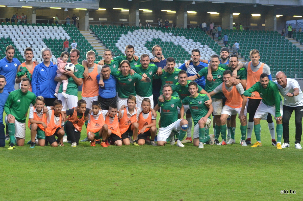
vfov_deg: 13.0
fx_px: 882
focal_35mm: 105
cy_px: 100
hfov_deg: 19.5
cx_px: 152
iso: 2200
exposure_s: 1/400
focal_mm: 70
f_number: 5
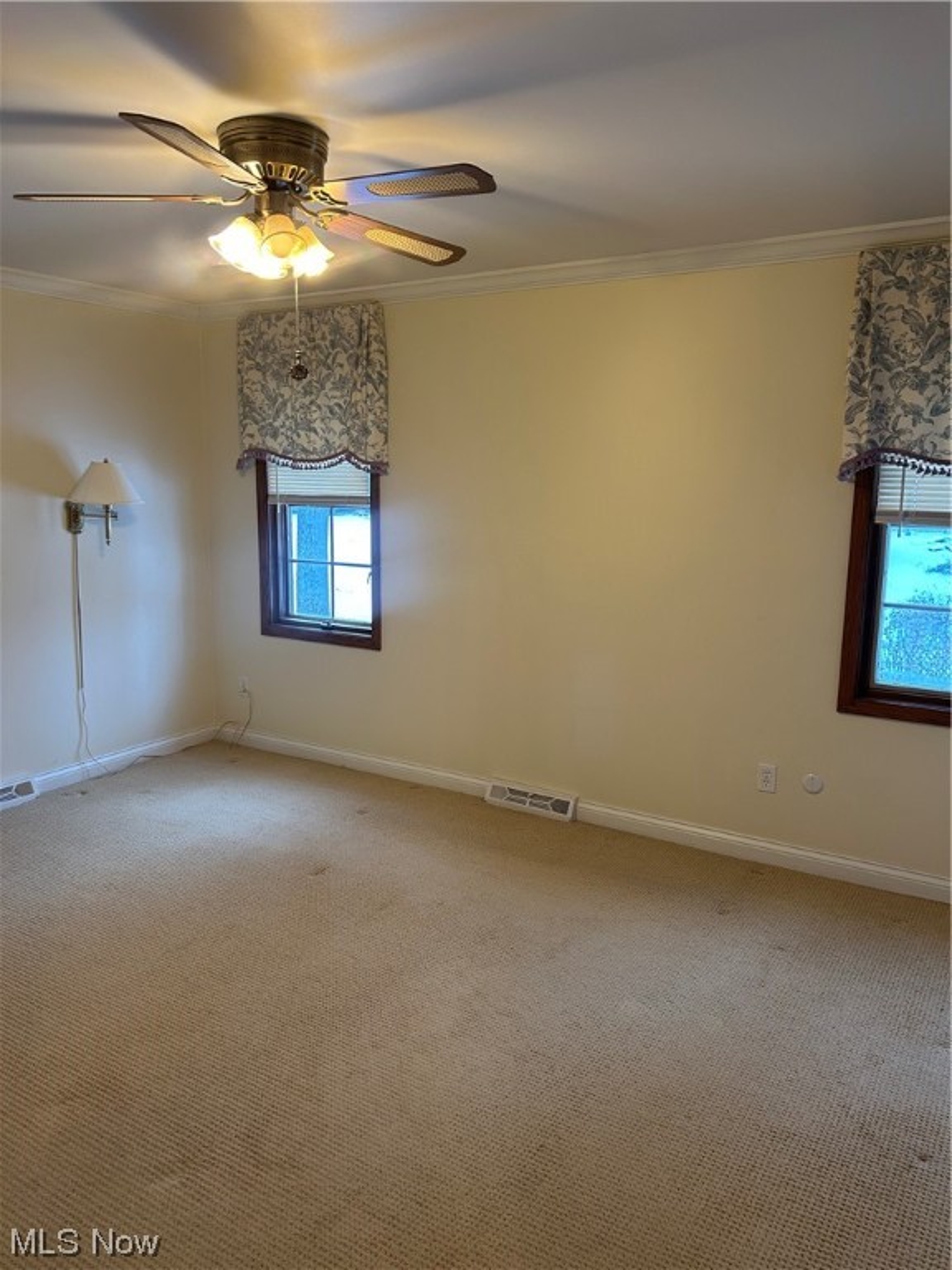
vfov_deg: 67.3
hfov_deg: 53.1
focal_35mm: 26
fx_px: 953
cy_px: 635
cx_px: 476
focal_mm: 5.7
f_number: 1.5
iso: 125
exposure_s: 1/60
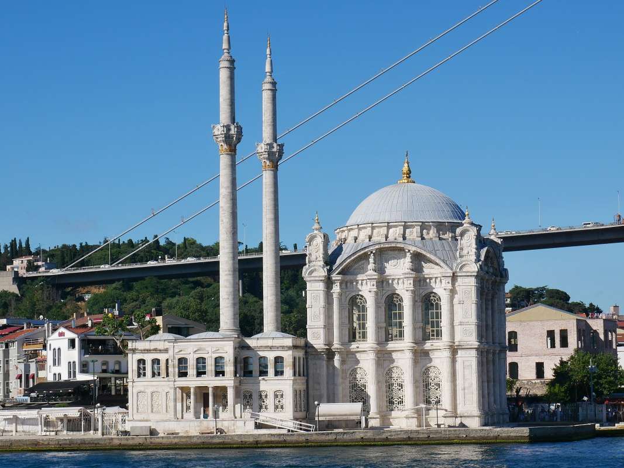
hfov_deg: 27.8
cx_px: 312
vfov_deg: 21.0
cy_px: 234
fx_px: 1262
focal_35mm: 70
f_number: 10
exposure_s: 1/500
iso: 200
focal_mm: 35
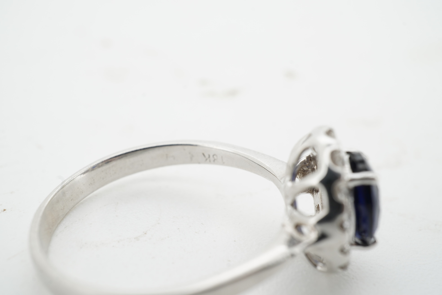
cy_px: 148
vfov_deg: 29.9
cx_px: 221
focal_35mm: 45
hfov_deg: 43.6
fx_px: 552
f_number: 22
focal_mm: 30
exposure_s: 1/100
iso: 200
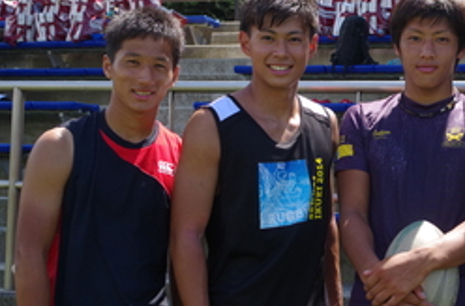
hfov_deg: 31.4
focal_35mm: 63
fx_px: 810
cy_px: 176
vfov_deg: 21.3
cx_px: 358
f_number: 5.6
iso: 800
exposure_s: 1/1000
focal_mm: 26.25
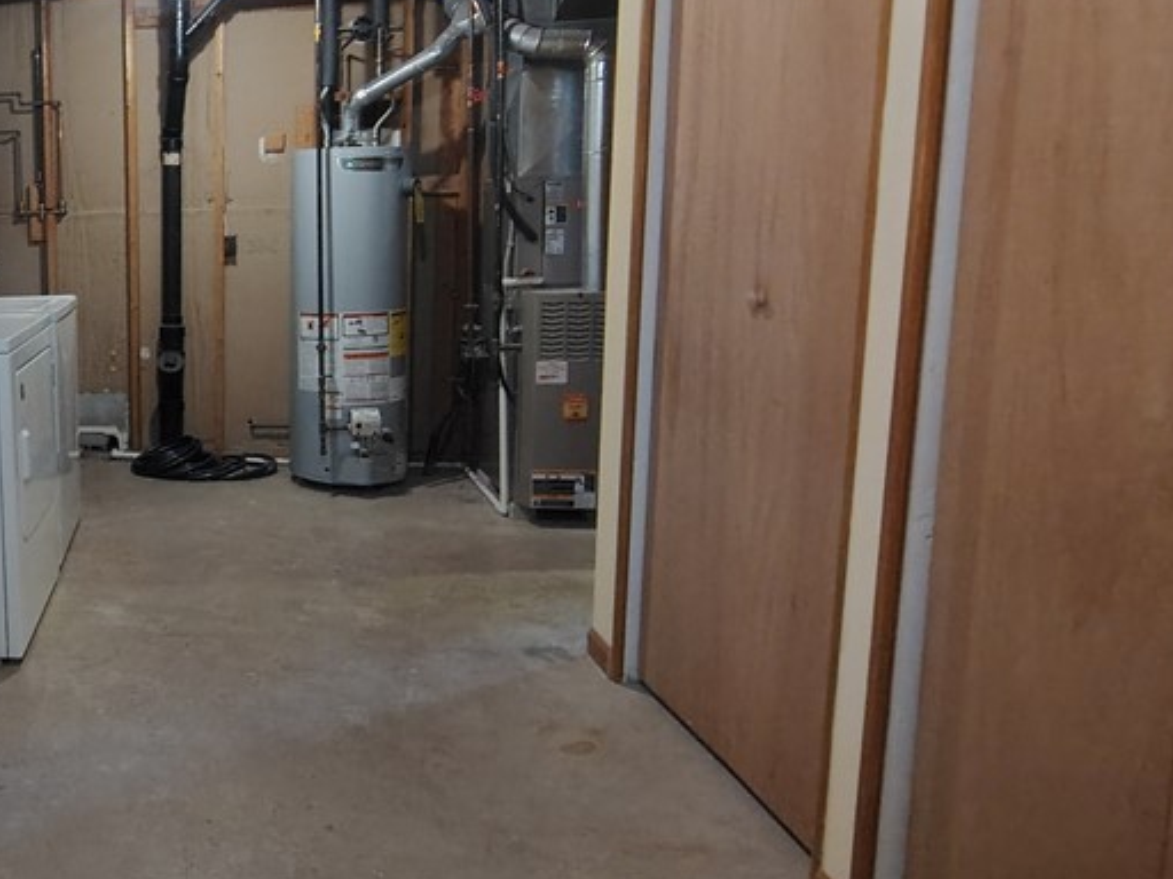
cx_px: 21
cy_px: 339
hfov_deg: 47.8
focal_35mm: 32
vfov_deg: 43.9
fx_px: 1084
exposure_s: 1/24
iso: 1360
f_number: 2.2
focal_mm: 2.13
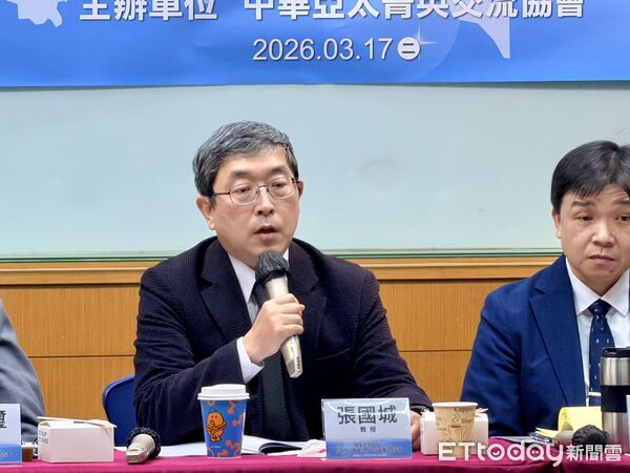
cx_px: 315
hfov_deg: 9.9
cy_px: 236
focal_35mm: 200
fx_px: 3640
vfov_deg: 7.4
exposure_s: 1/60
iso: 250
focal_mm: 16.89
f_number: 2.8
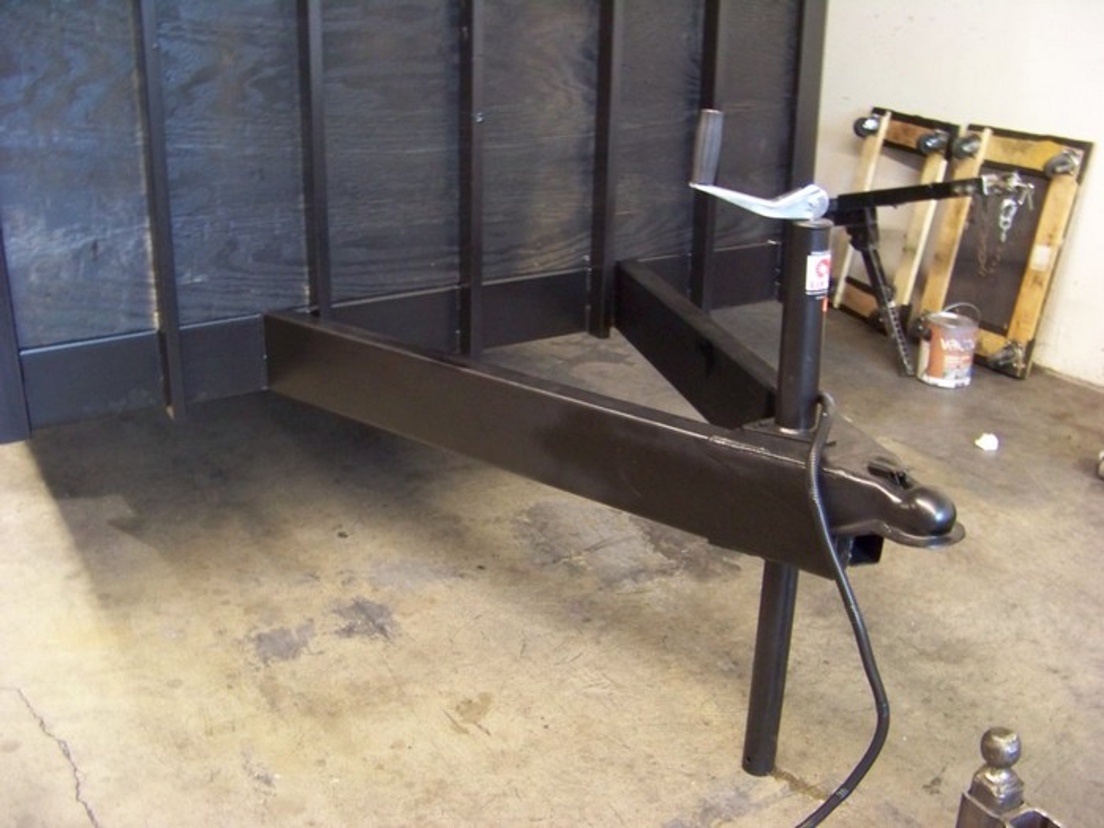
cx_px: 552
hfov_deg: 51.4
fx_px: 1148
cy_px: 414
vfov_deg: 39.7
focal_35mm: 36
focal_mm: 5.85
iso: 400
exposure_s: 1/5
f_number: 2.8
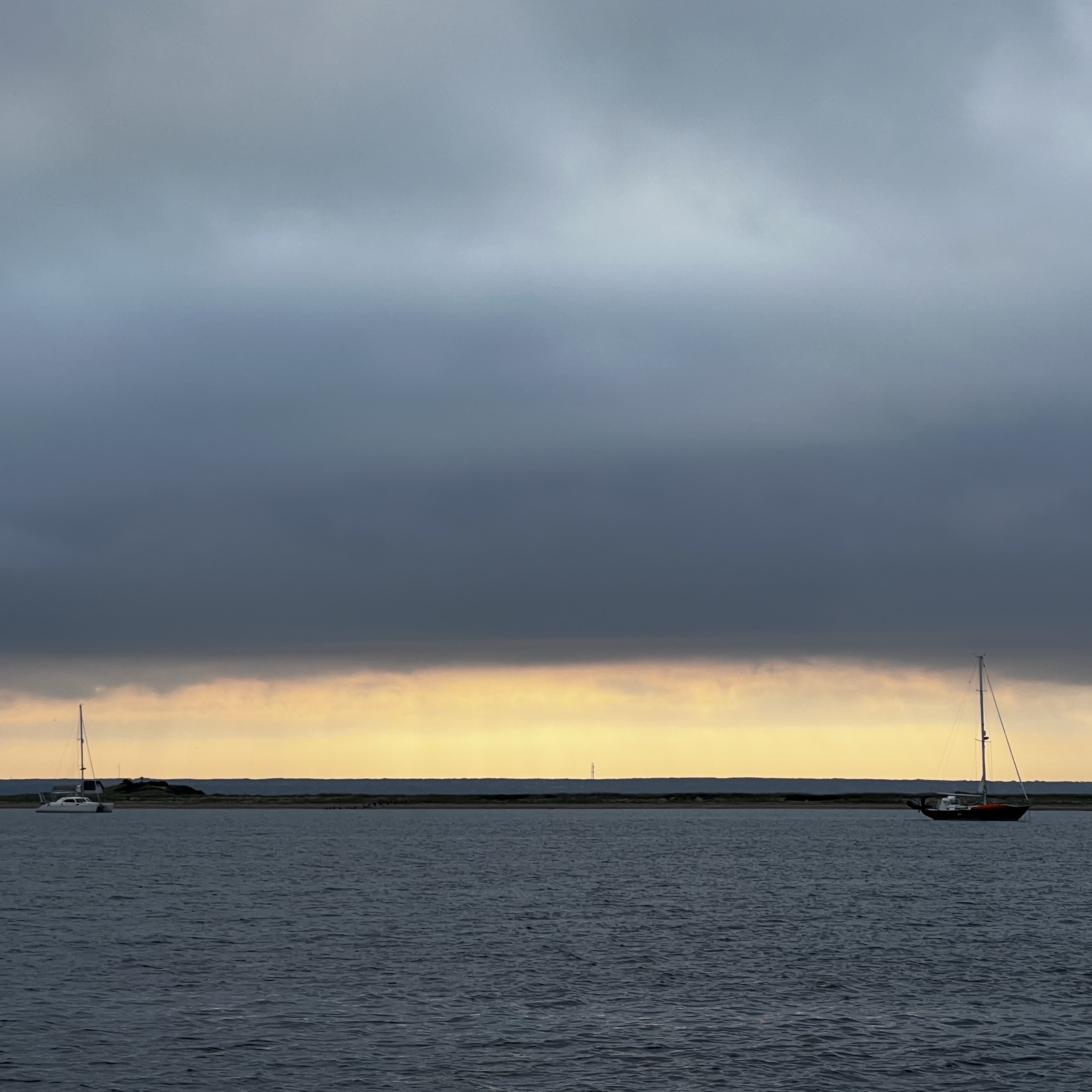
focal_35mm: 105
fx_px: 3747
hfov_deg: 16.5
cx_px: 357
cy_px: 530
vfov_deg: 16.6
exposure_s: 1/459
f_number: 2.8
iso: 32
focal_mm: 9
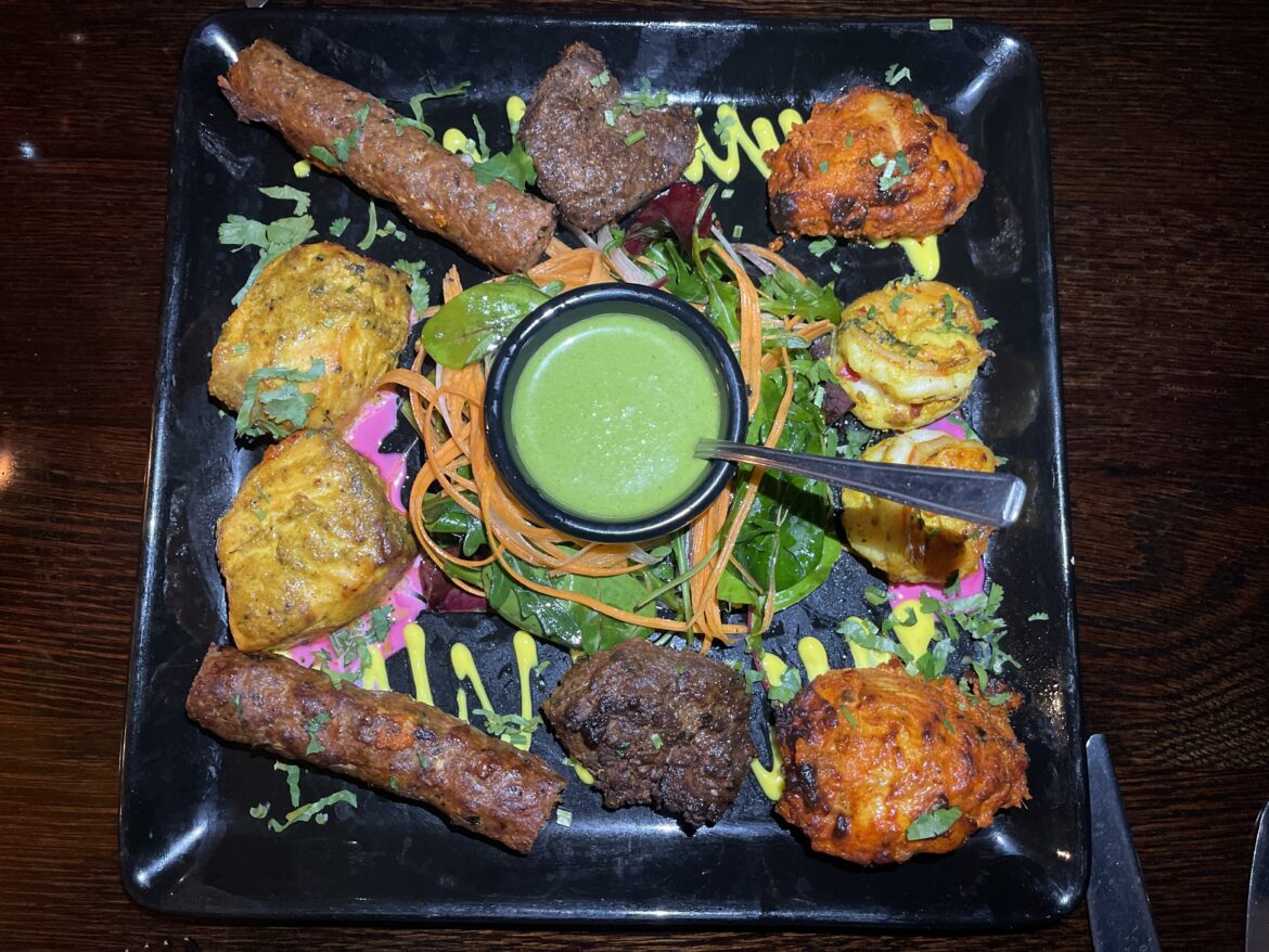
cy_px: 476
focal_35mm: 25
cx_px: 634
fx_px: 917
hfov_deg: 69.4
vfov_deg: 54.9
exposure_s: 1/50
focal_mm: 5.1
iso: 500
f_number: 1.6
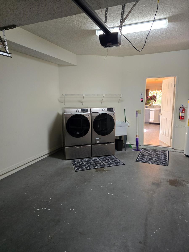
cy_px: 126
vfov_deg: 73.9
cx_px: 94
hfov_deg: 58.9
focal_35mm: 23
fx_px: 167
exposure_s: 1/120
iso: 400
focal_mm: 6.3
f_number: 1.7
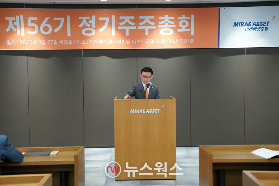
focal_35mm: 48
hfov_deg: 41.1
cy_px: 93
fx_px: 372
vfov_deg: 28.1
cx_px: 140
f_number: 4
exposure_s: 1/160
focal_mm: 48
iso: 2500
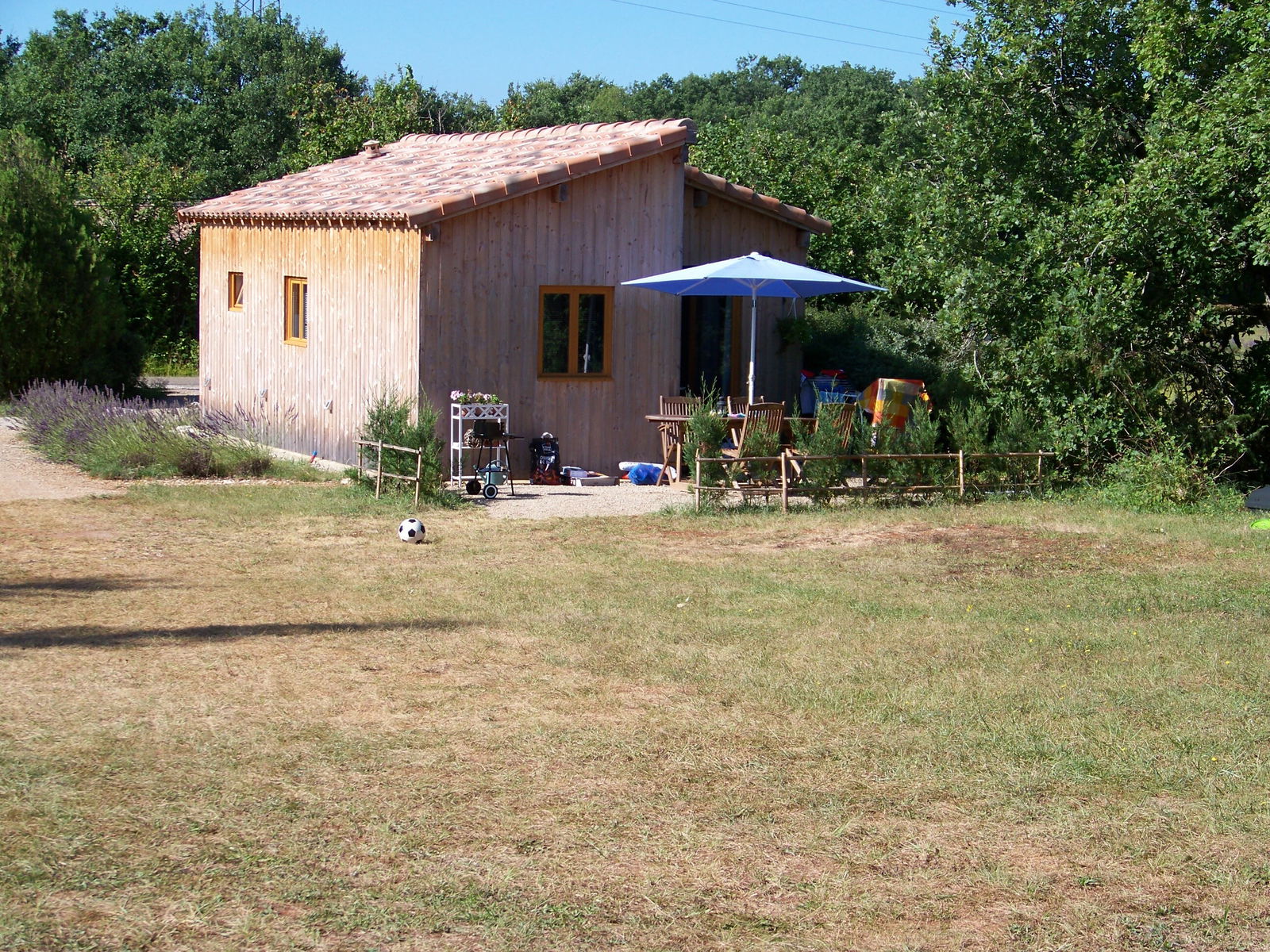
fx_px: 2715
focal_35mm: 74
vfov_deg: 19.9
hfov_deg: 26.3
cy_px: 476
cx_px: 635
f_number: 3.2
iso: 64
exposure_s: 1/500
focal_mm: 14.6
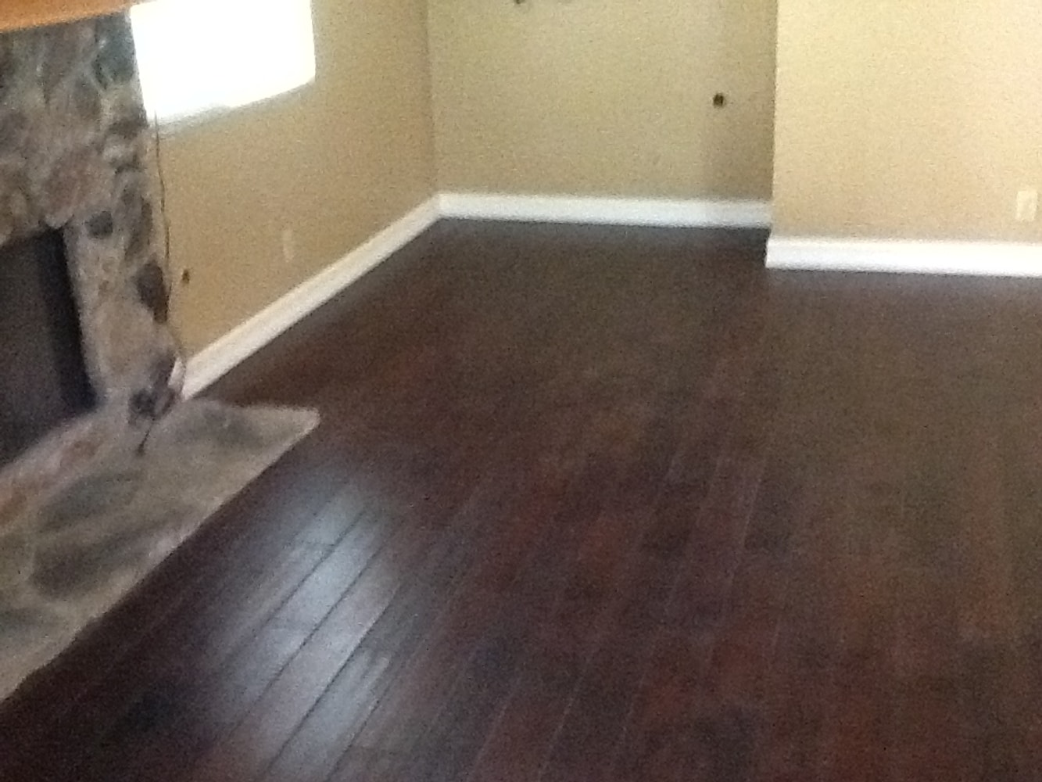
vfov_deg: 32.9
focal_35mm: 44
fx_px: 1325
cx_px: 521
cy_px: 391
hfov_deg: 42.9
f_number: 2.4
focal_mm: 2.03
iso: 640
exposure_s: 1/15
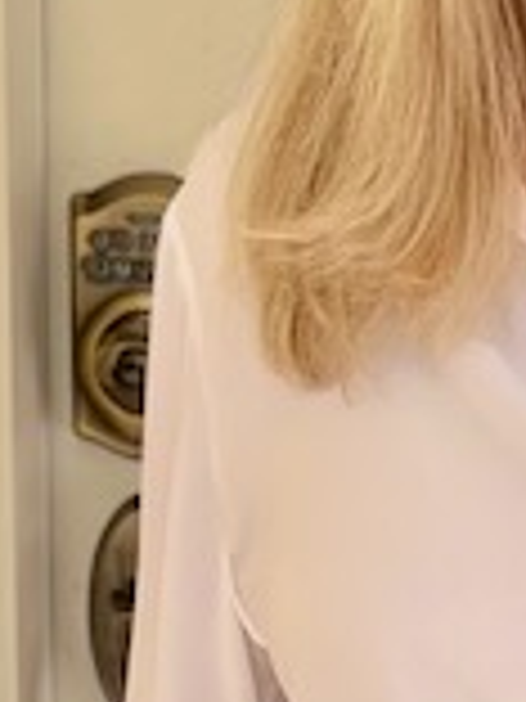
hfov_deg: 13.0
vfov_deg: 18.3
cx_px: 816
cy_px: 194
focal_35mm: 107
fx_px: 2168
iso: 50
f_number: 1.5
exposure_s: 1/909
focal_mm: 5.7
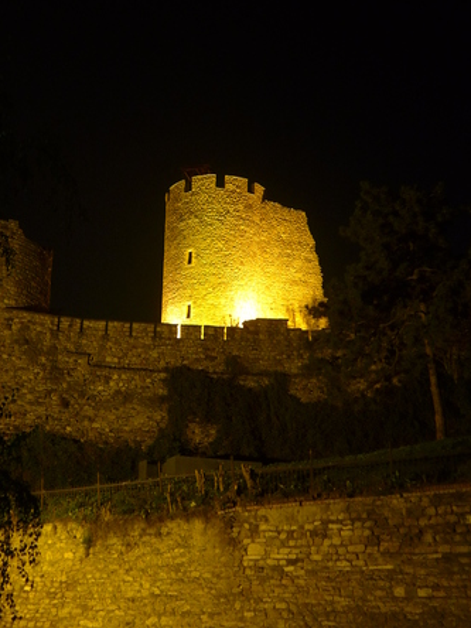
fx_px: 889
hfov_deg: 29.6
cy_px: 235
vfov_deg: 38.7
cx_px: 187
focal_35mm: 49
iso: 400
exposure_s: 1/10
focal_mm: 7
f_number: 2.3
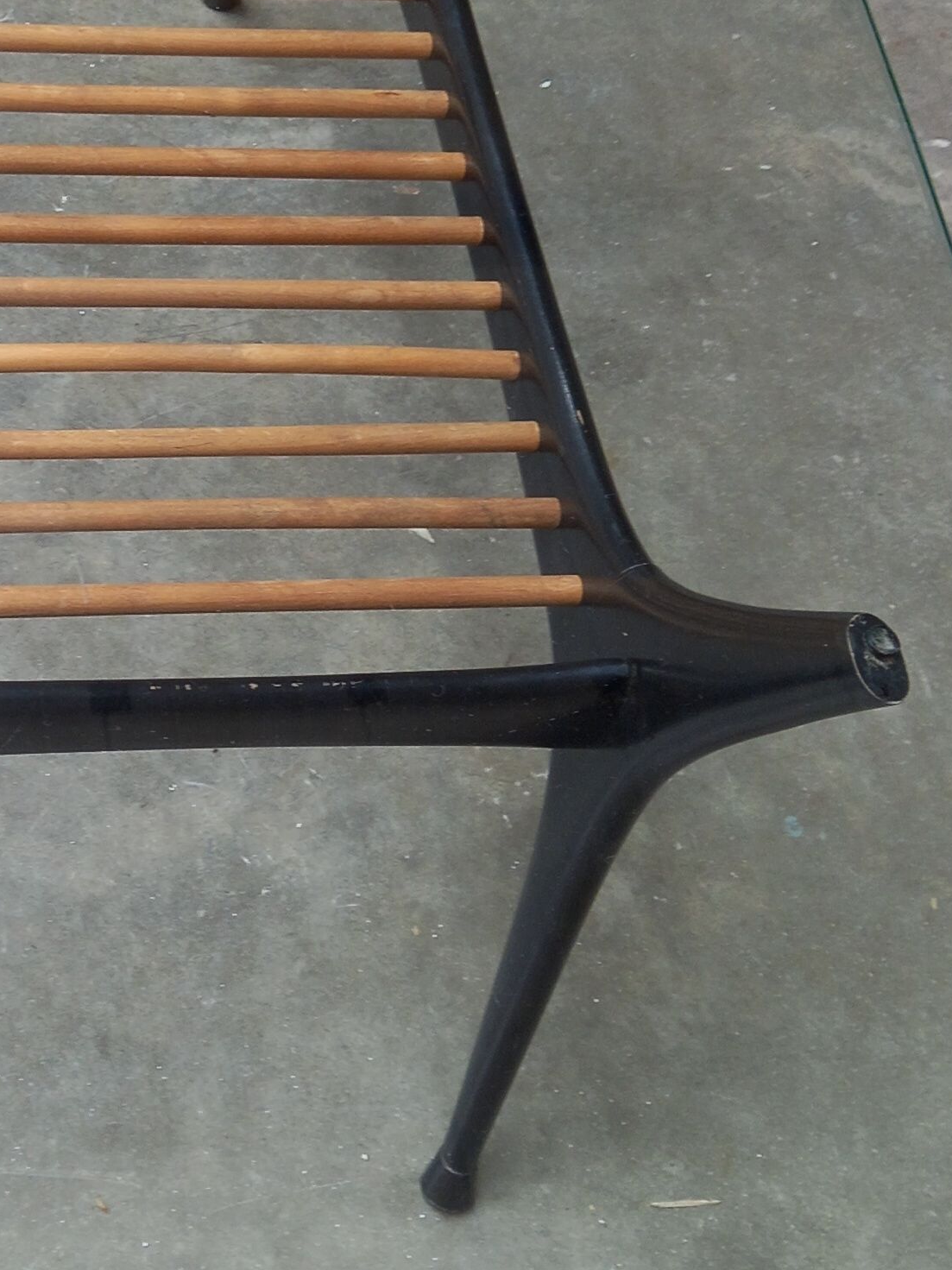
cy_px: 497
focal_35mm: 68
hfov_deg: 21.0
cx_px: 34
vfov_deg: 28.5
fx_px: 2494
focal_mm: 4.6
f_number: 2
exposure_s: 1/100
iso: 50
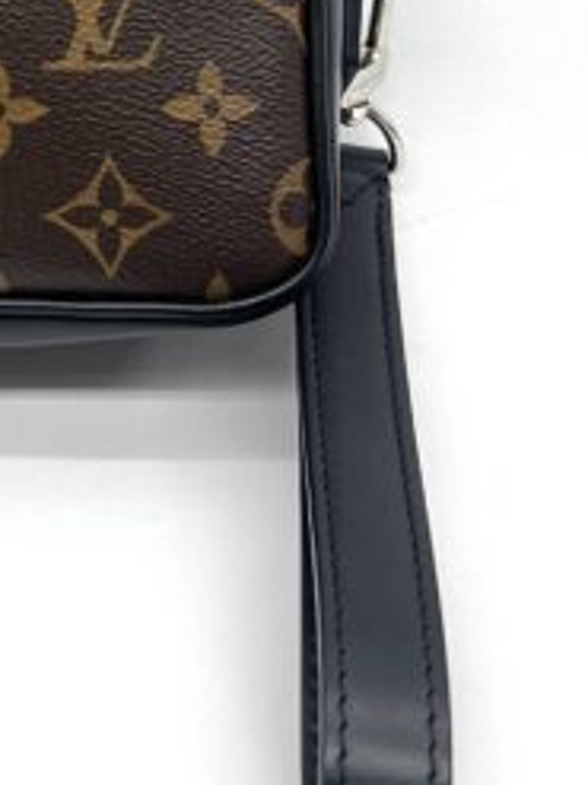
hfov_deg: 12.9
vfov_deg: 17.3
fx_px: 2448
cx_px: -305
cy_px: -197
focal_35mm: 108
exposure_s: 1/177
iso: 40
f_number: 1.5
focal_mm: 5.7
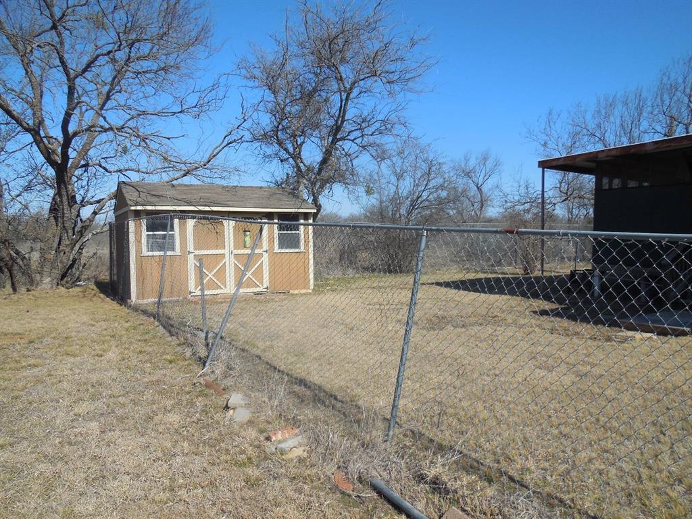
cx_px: 346
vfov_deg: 54.9
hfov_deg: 69.4
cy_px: 260
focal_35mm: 25
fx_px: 500
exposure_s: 1/2000
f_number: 3.1
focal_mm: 4.5
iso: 125
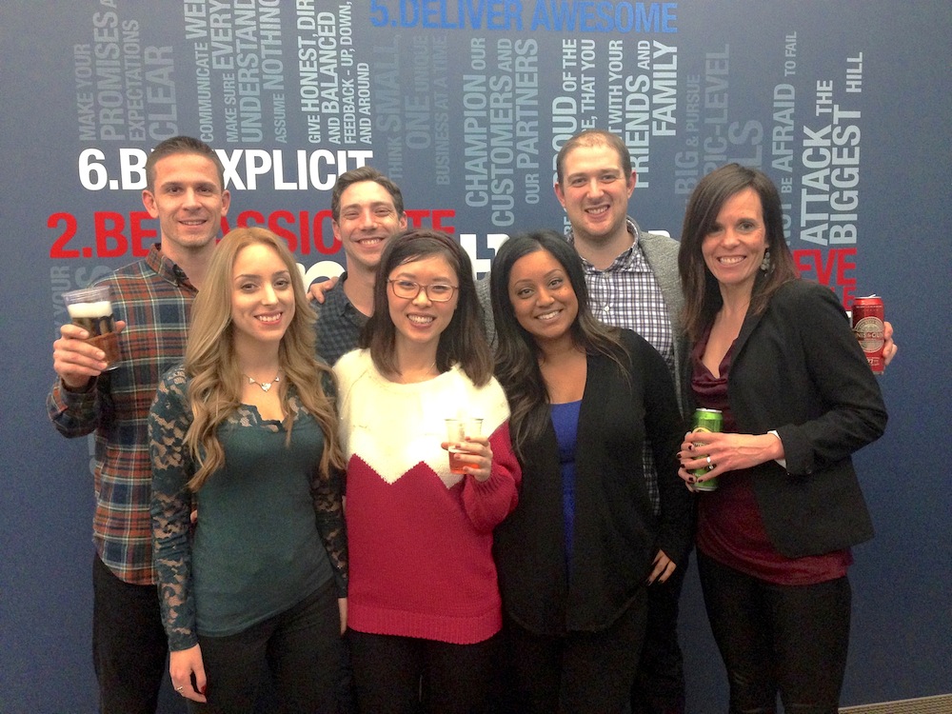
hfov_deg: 55.4
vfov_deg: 42.9
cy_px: 357
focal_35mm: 33
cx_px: 476
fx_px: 908
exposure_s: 1/20
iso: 400
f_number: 2.4
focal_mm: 4.12
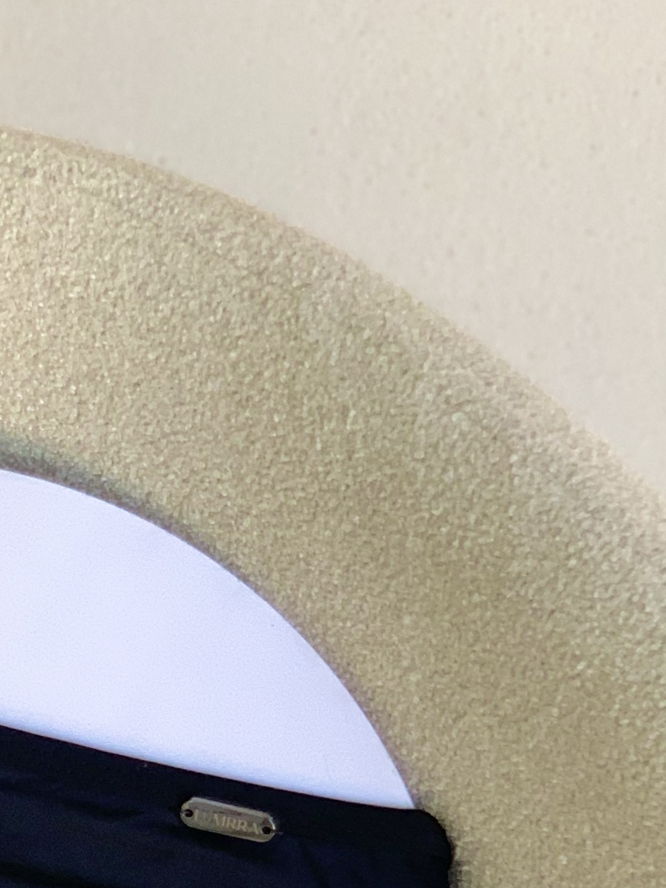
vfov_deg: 14.5
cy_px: 926
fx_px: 3411
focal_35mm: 133
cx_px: -109
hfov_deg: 11.0
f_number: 2.4
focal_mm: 6
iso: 100
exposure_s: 1/122
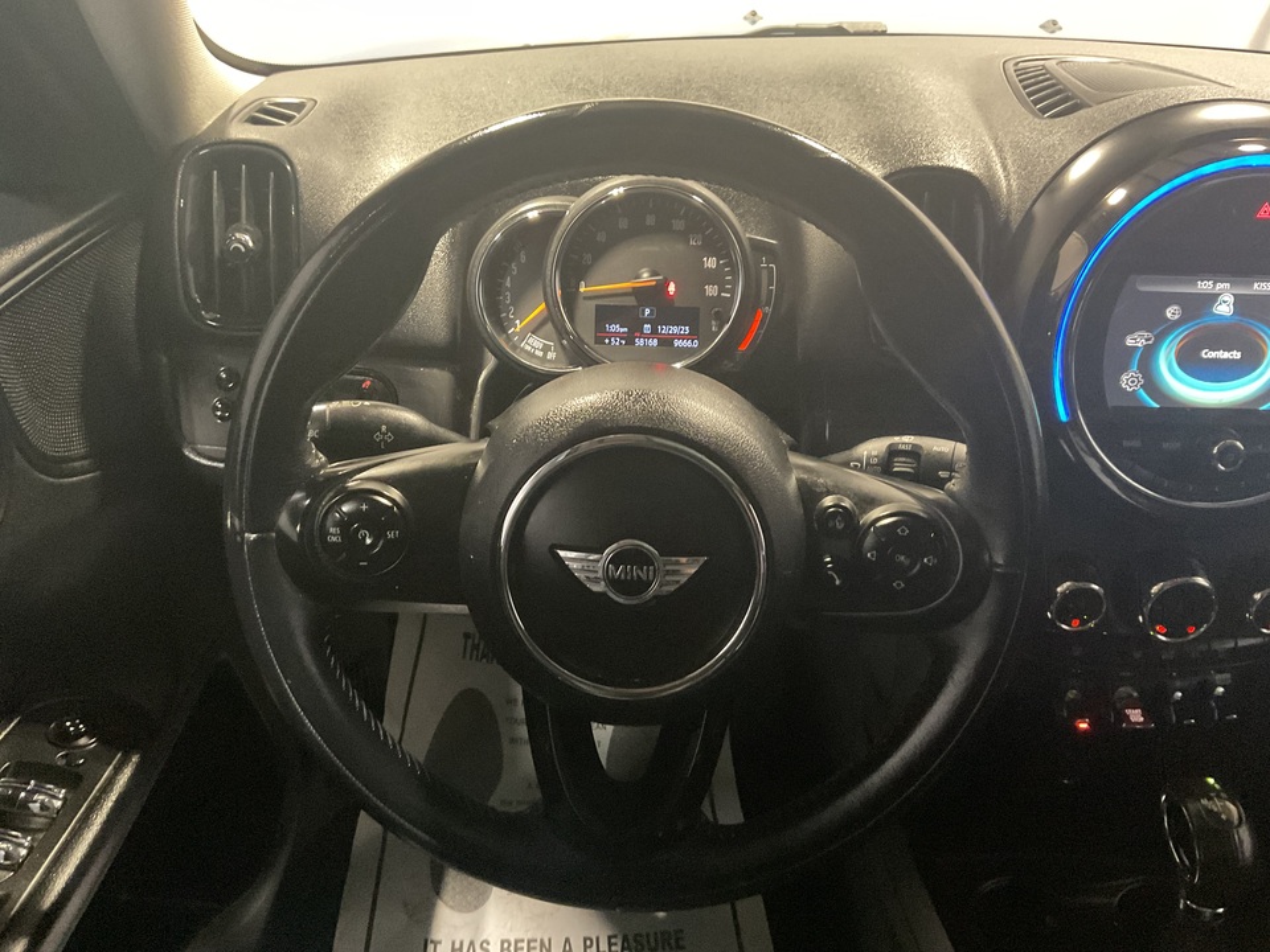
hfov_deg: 61.7
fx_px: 1064
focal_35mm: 29
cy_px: 476
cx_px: 635
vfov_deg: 48.2
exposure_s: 1/24
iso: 500
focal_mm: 3
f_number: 1.8
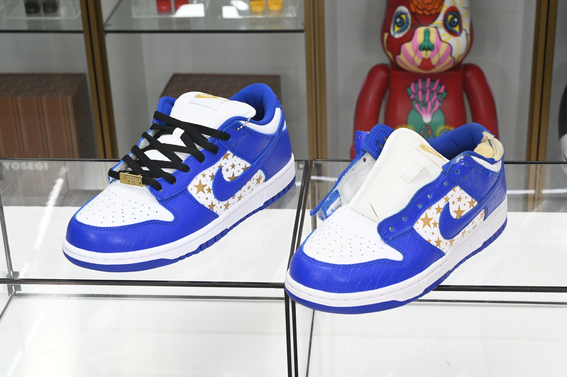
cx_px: 284
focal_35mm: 70
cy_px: 188
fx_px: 1102
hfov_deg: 28.9
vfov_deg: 19.4
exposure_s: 1/60
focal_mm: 70
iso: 2000
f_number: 14
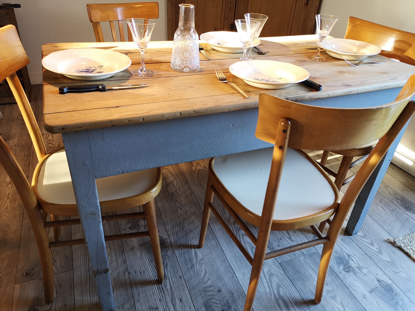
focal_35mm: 27
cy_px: 156
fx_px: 324
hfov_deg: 65.3
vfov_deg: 51.4
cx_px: 208
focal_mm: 5.58
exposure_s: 1/33.3
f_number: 1.8
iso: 160
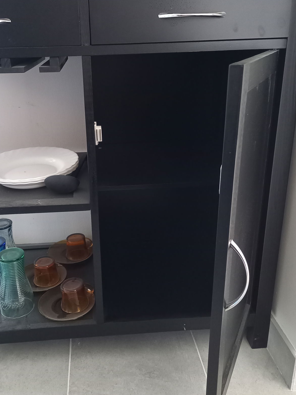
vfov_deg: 53.8
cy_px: 175
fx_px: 388
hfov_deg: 41.6
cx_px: 117
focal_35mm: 34
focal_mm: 4.6
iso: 800
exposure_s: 1/25
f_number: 2
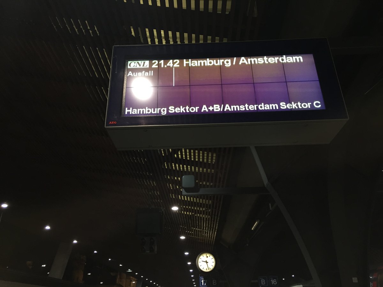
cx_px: 192
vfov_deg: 48.2
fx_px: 321
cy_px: 144
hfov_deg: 61.7
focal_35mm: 29
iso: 160
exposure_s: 1/33
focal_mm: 4.15
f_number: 2.2
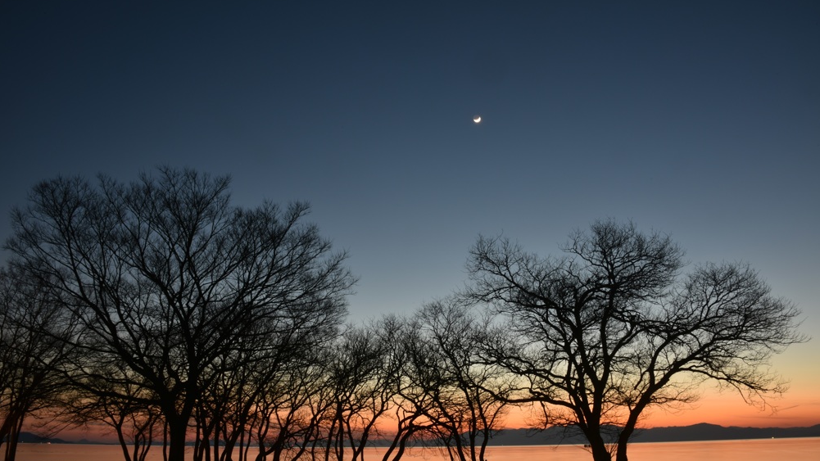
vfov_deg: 38.8
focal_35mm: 30
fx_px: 652
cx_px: 405
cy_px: 274
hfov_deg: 64.3
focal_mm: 28
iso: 100
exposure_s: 30
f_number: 22
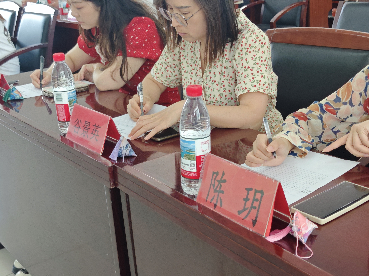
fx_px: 533
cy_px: 149
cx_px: 190
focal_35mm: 50
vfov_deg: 29.1
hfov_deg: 38.2
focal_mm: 6.68
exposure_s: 1/500
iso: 800
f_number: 1.42
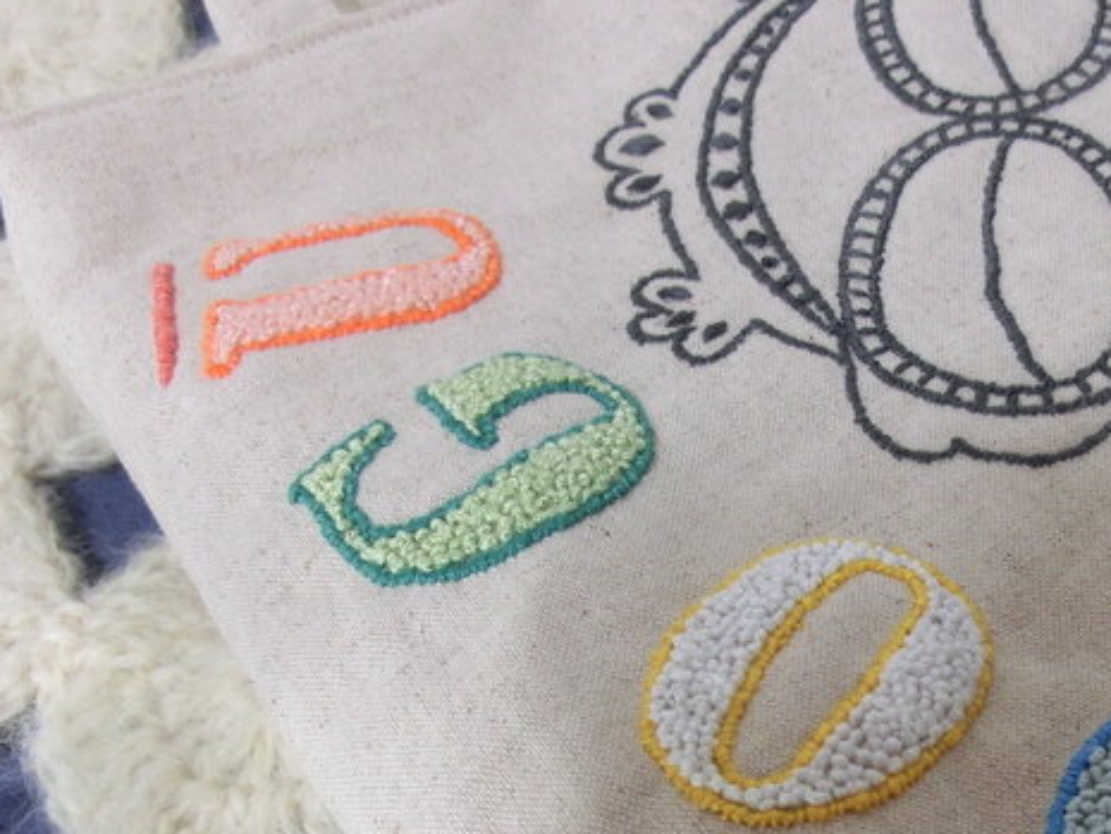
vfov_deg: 32.2
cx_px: 847
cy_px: 643
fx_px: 1413
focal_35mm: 44
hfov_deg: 41.5
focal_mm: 4.24
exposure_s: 1/60
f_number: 3
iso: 250
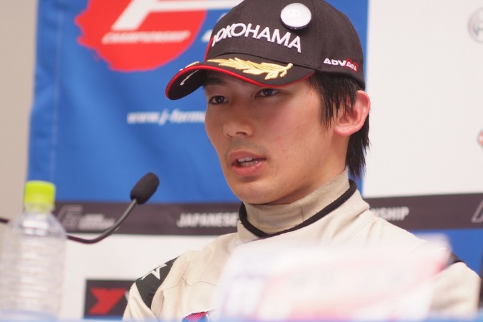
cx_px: 242
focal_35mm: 158
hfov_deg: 13.0
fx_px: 2120
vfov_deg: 8.7
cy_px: 161
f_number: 2.5
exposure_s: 1/250
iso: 250
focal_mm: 105
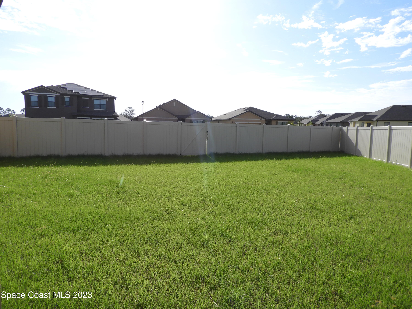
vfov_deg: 56.8
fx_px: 286
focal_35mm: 24
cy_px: 154
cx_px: 206
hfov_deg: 71.6
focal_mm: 4.3
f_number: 3.3
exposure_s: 1/1600
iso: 100
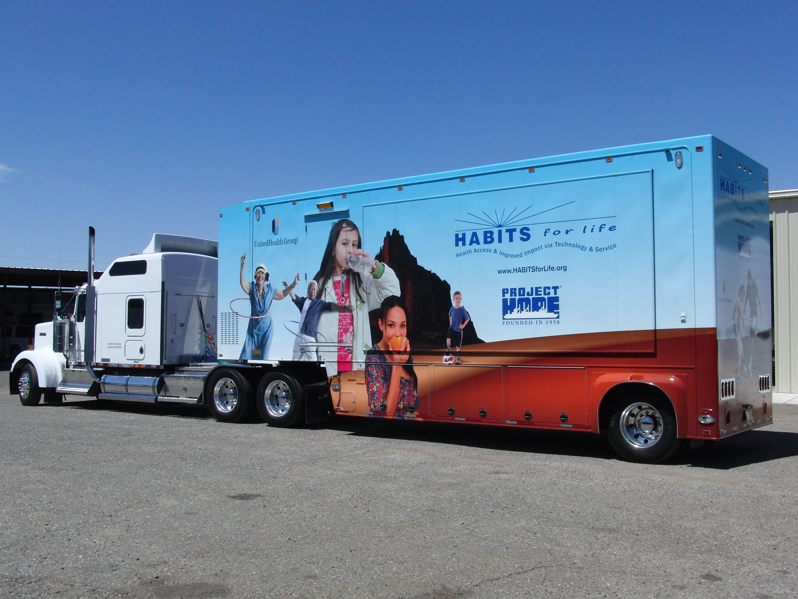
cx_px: 399
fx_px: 853
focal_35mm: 37
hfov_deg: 50.1
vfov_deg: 38.7
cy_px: 300
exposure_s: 1/400
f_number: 8.5
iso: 100
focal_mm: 6.42
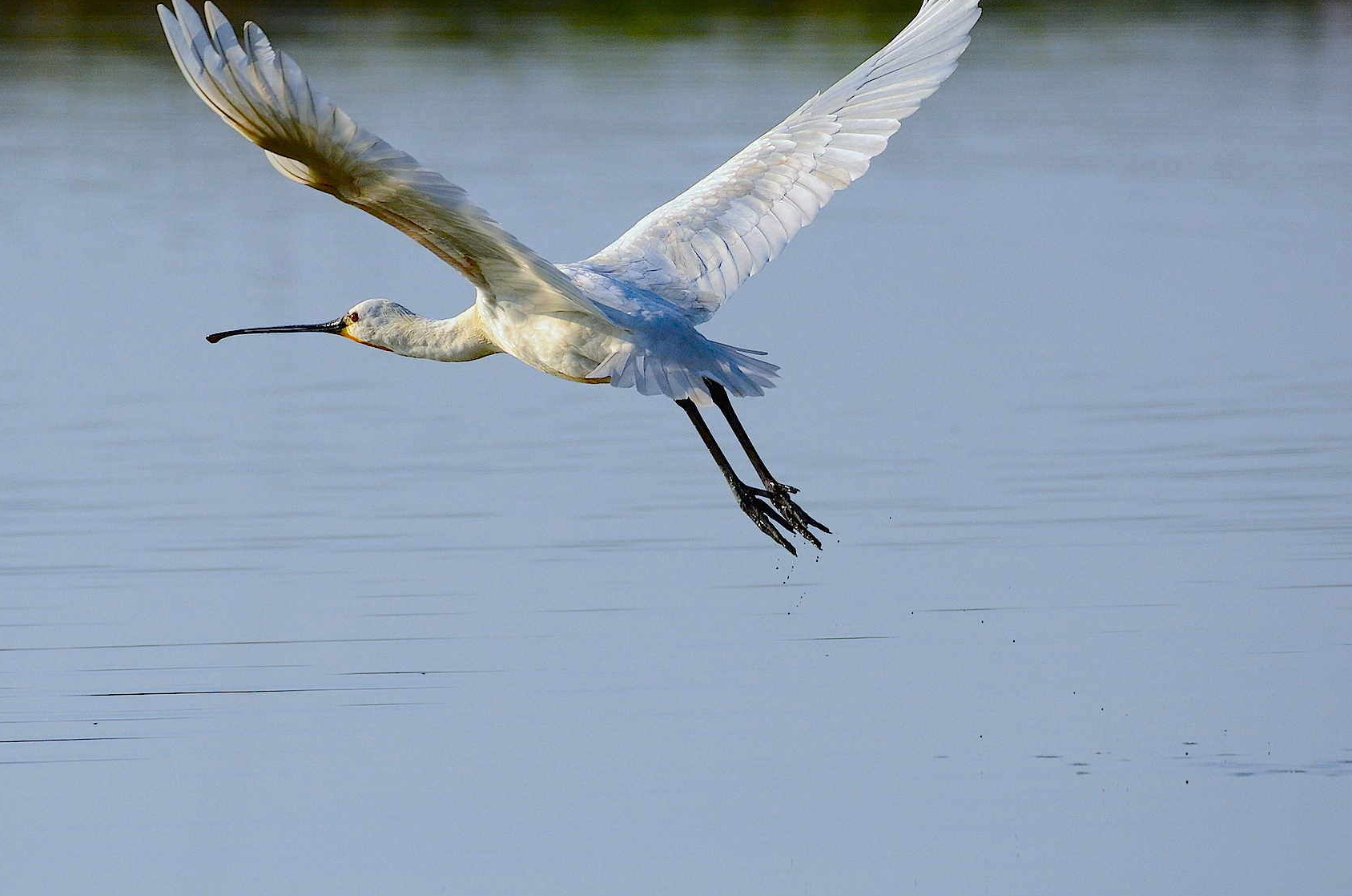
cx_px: 688
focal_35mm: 907
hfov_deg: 2.3
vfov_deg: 1.5
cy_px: 414
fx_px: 33992
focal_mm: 480
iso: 800
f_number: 8
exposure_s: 1/4000
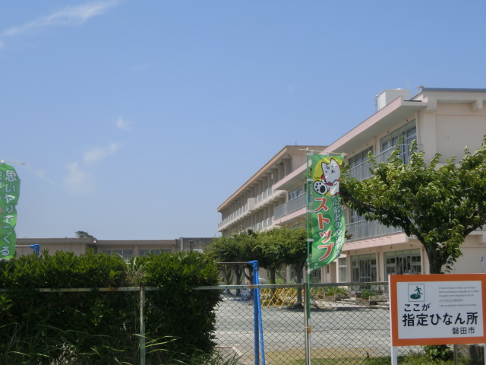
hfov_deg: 33.8
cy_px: 182
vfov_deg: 25.7
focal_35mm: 57
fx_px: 800
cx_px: 243
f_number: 4.5
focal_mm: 10.11
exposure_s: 1/800
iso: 80
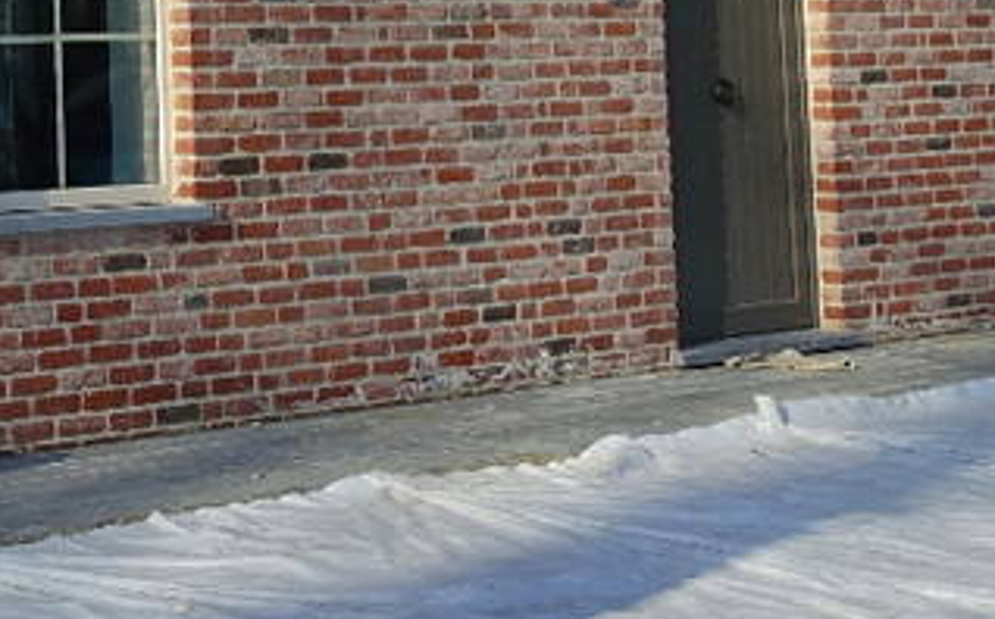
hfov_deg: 18.6
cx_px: -297
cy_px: -191
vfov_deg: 12.2
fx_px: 2817
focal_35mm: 104
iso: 125
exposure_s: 1/125
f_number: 4
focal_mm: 8.8
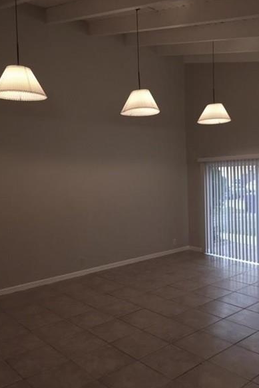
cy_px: 193
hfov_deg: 42.3
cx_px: 141
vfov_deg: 60.3
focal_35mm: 31
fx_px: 335
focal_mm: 4.15
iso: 50
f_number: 2.2
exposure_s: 1/30
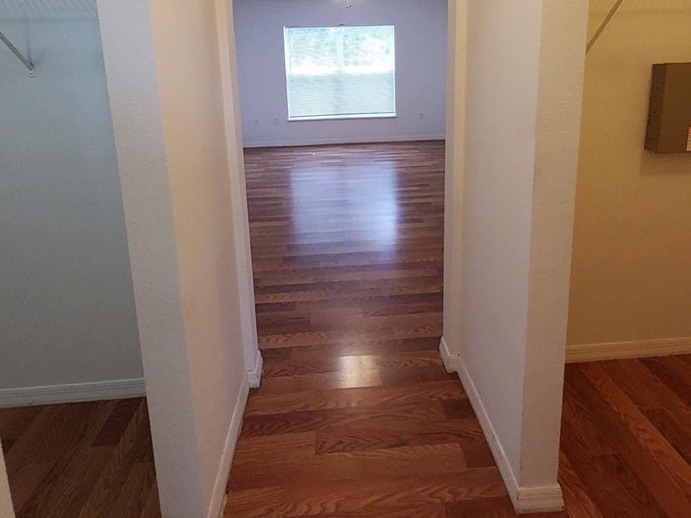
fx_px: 399
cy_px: 126
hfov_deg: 81.7
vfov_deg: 62.0
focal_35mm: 20
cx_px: 355
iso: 160
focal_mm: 1.13
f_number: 2.2
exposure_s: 1/60
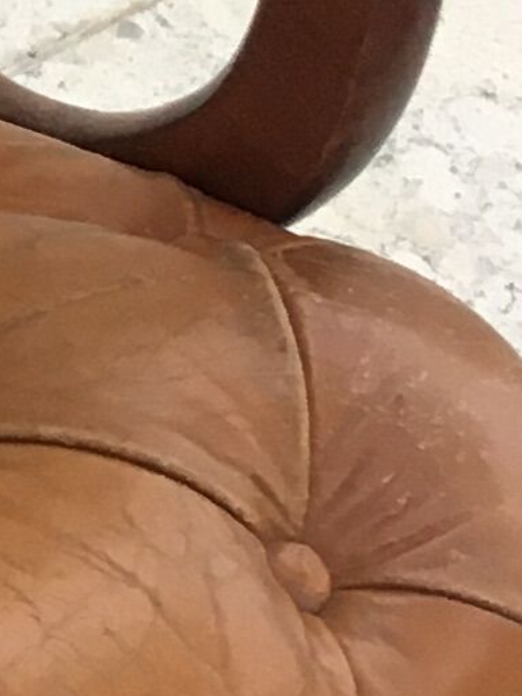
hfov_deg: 5.8
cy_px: -284
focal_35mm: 228
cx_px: -1398
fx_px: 4582
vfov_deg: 8.5
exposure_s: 1/33
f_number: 2.2
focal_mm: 4.15
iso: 32
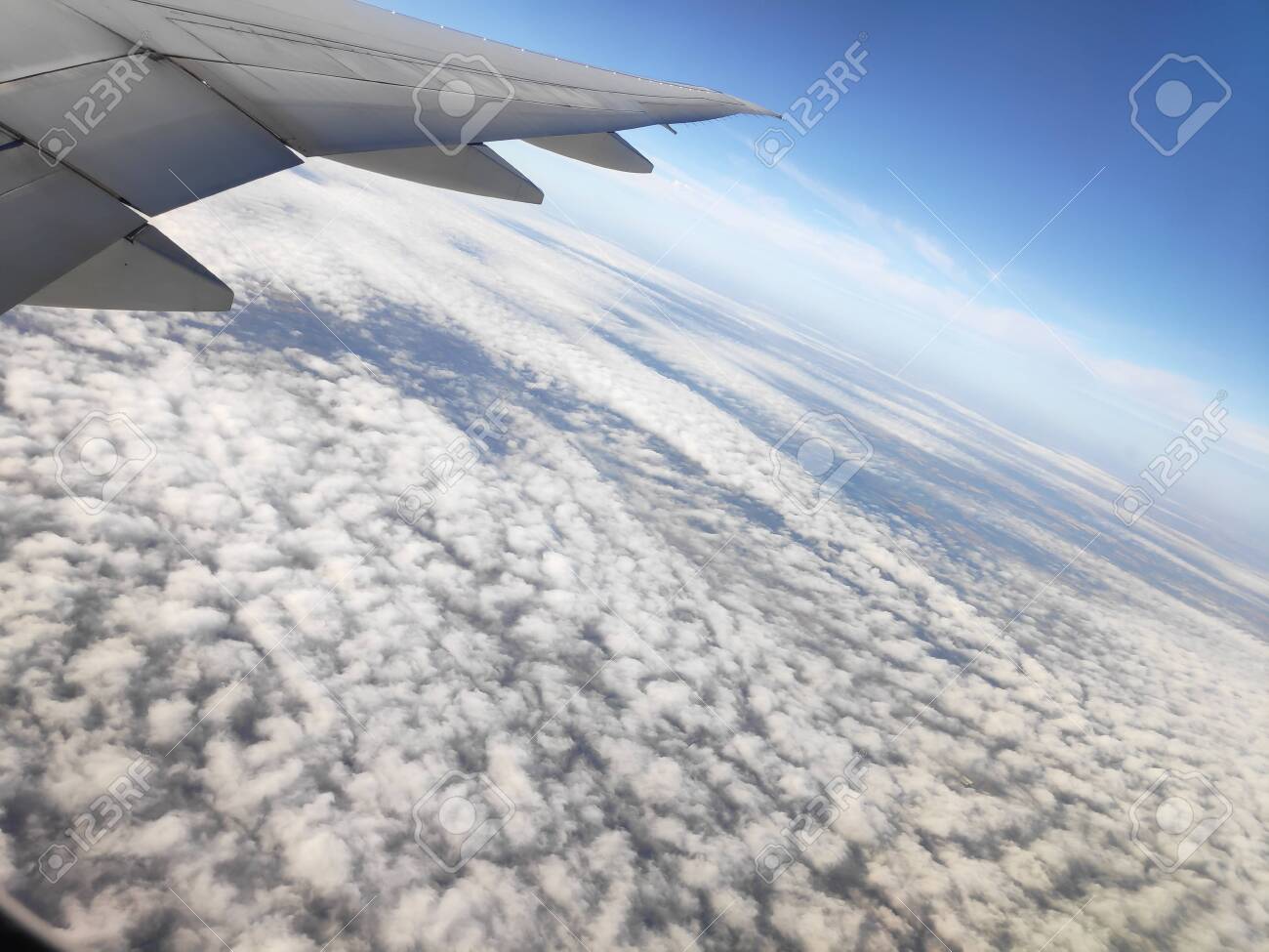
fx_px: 733
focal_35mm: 20
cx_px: 634
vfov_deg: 66.0
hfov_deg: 81.7
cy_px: 476
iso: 100
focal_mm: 3.94
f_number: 1.9
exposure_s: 1/1021
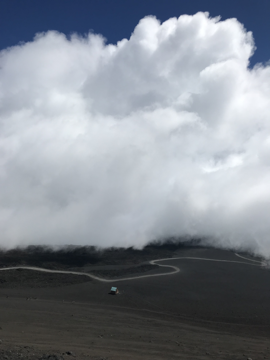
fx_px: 291
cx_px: 135
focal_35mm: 28
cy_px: 180
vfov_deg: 63.4
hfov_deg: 49.7
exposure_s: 1/9615
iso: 20
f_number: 1.8
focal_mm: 3.99
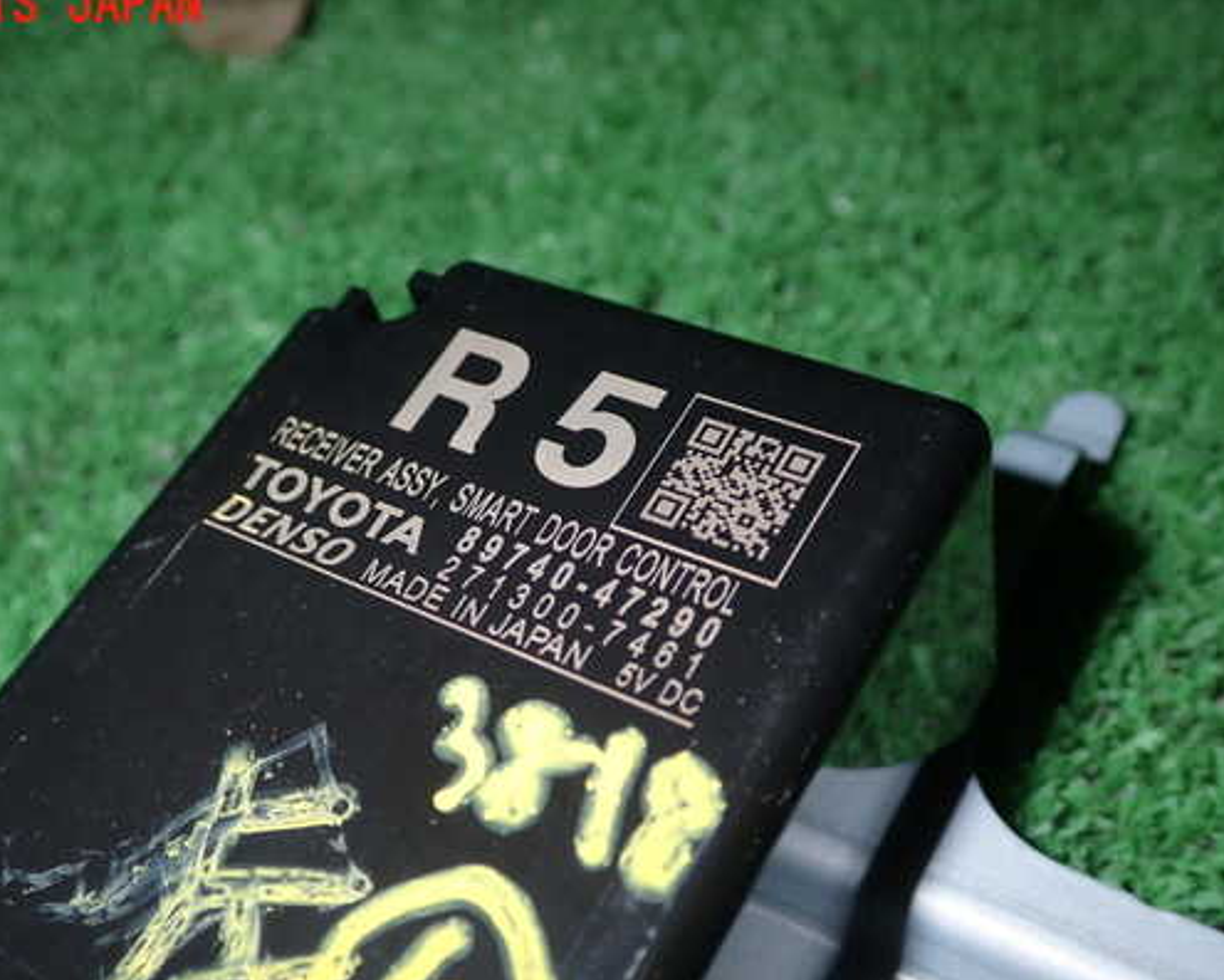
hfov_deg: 41.0
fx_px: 1630
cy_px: 532
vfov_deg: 33.4
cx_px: 495
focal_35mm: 45
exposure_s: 1/40
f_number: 8
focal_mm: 6.83
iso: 200
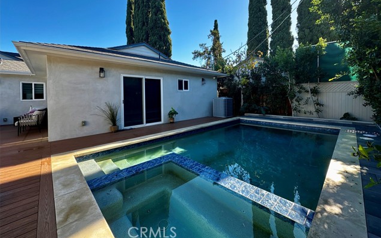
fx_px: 156
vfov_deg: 74.1
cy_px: 97
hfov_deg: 101.4
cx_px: 192
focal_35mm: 15
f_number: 2.2
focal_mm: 2.22
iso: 40
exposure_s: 1/258
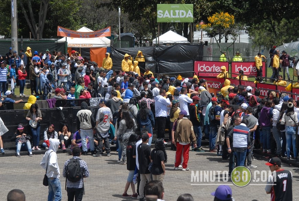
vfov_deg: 10.2
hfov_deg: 15.2
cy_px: 100
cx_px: 150
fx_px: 1124
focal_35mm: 135
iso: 180
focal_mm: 90
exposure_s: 1/400
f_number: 9
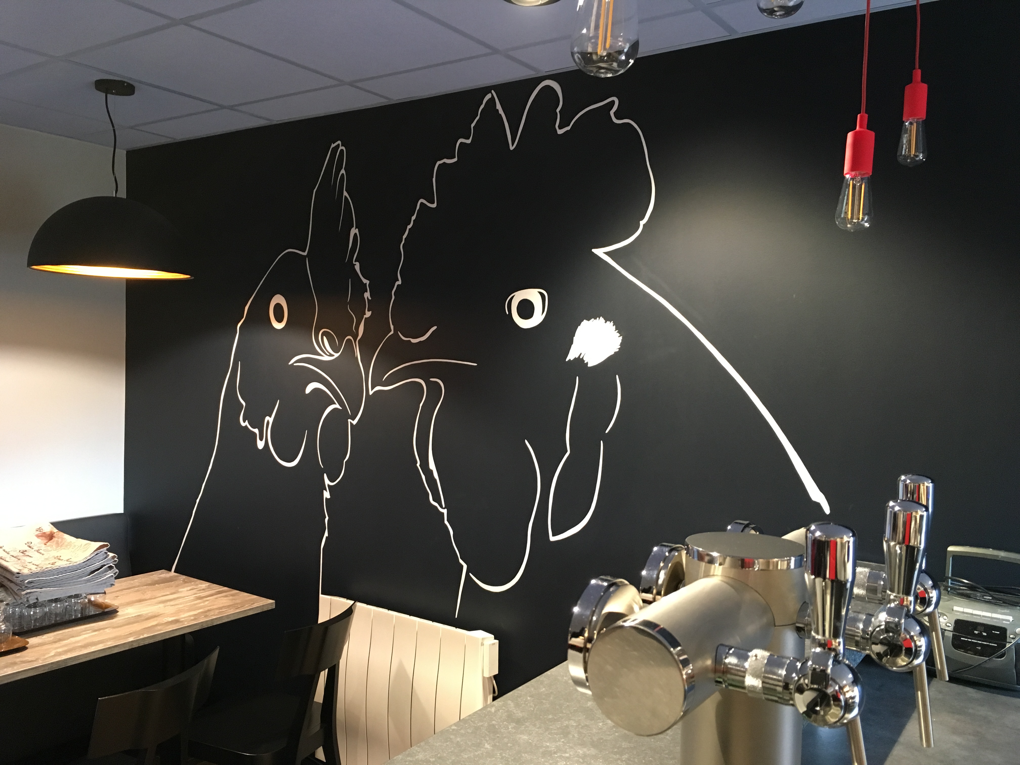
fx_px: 855
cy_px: 382
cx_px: 510
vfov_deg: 48.2
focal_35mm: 29
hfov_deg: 61.7
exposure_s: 1/20
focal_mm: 4.15
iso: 200
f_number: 2.2
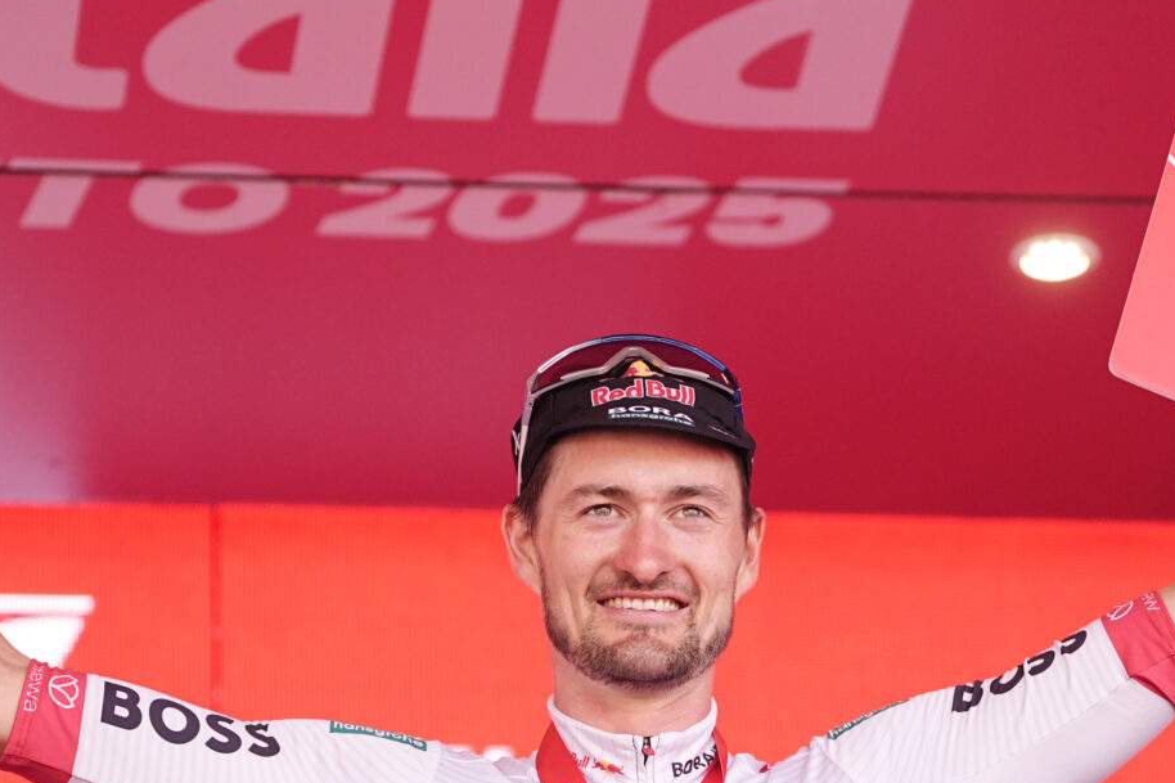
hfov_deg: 7.7
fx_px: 8778
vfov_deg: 5.1
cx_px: 613
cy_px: 497
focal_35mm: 269
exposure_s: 1/2000
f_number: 2.8
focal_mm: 120
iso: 1250
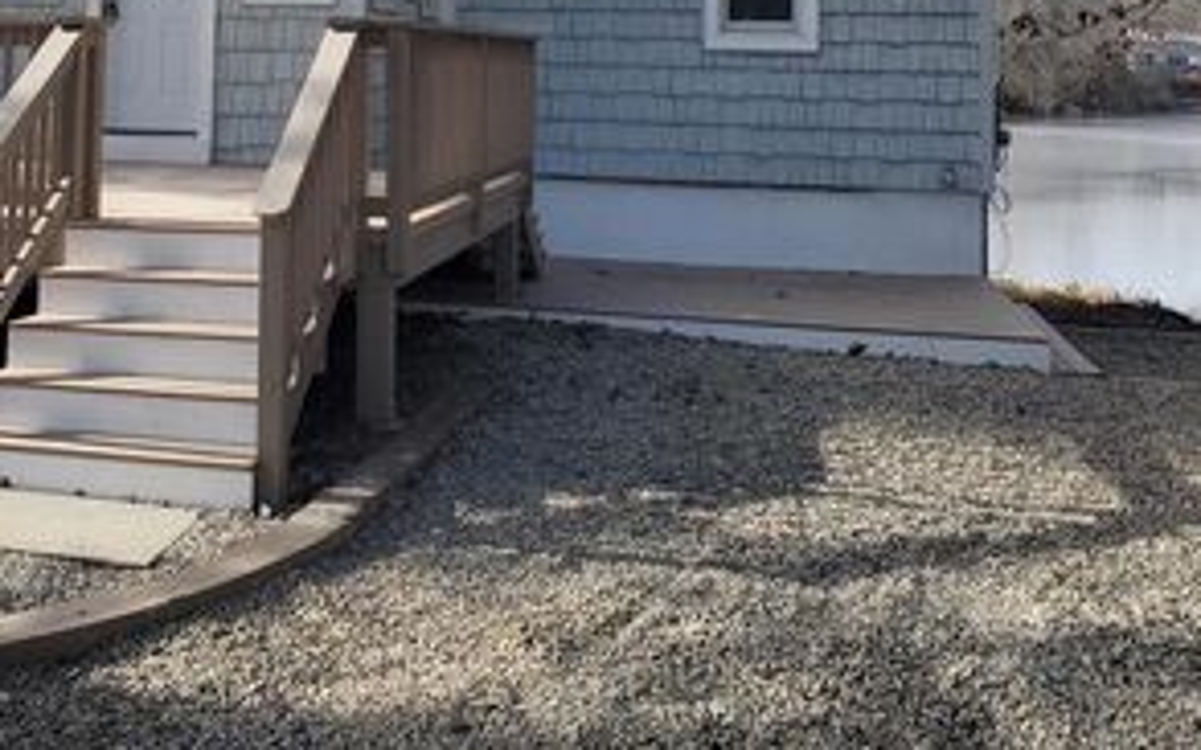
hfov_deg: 41.9
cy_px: -10
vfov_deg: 25.9
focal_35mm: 47
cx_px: 365
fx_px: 1538
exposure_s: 1/667
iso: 50
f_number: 2.4
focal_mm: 4.3
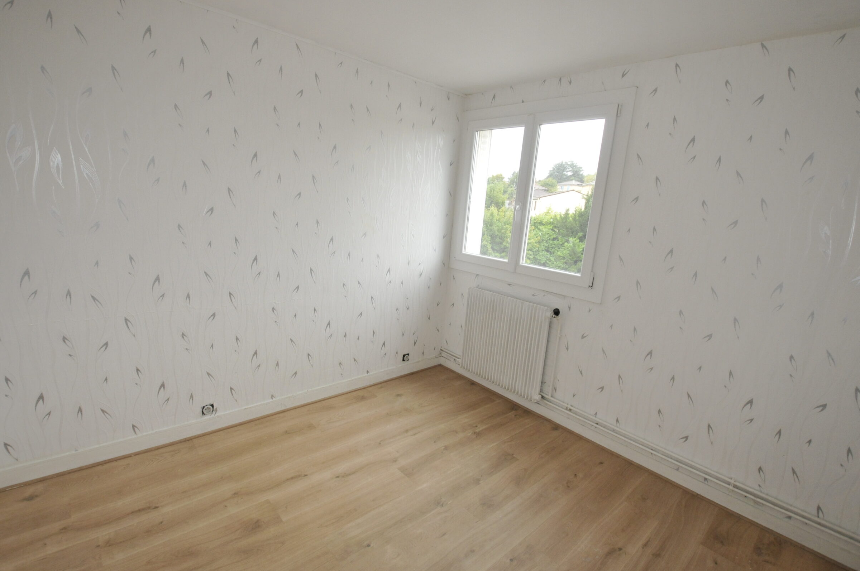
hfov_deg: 96.8
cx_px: 430
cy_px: 292
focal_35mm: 16
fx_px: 382
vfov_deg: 73.6
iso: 800
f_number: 5
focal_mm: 10
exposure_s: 1/200
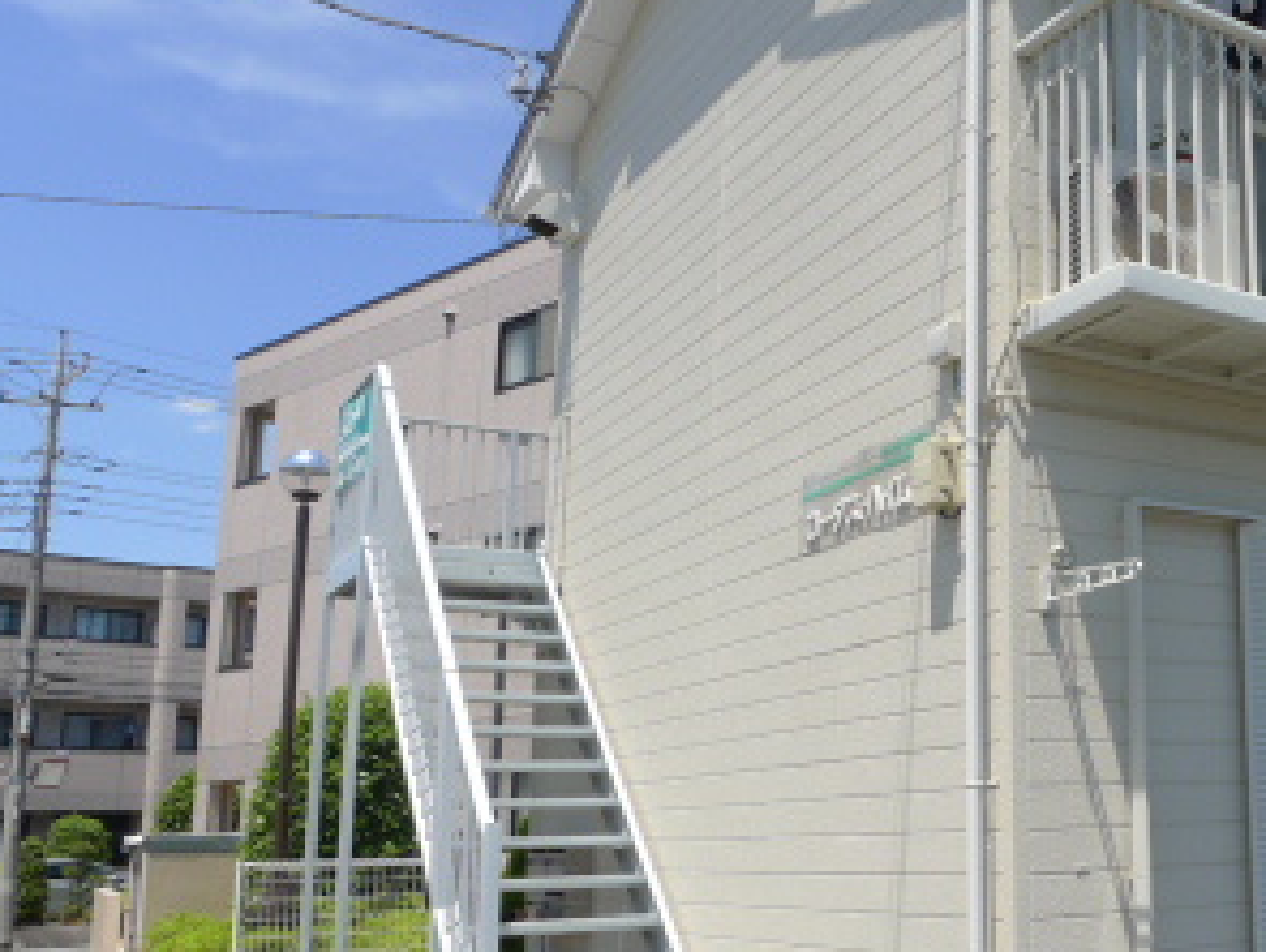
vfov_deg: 28.1
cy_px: 519
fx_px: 1904
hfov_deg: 33.5
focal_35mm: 52
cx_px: 1275
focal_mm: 5.1
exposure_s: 1/640
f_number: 4
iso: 80
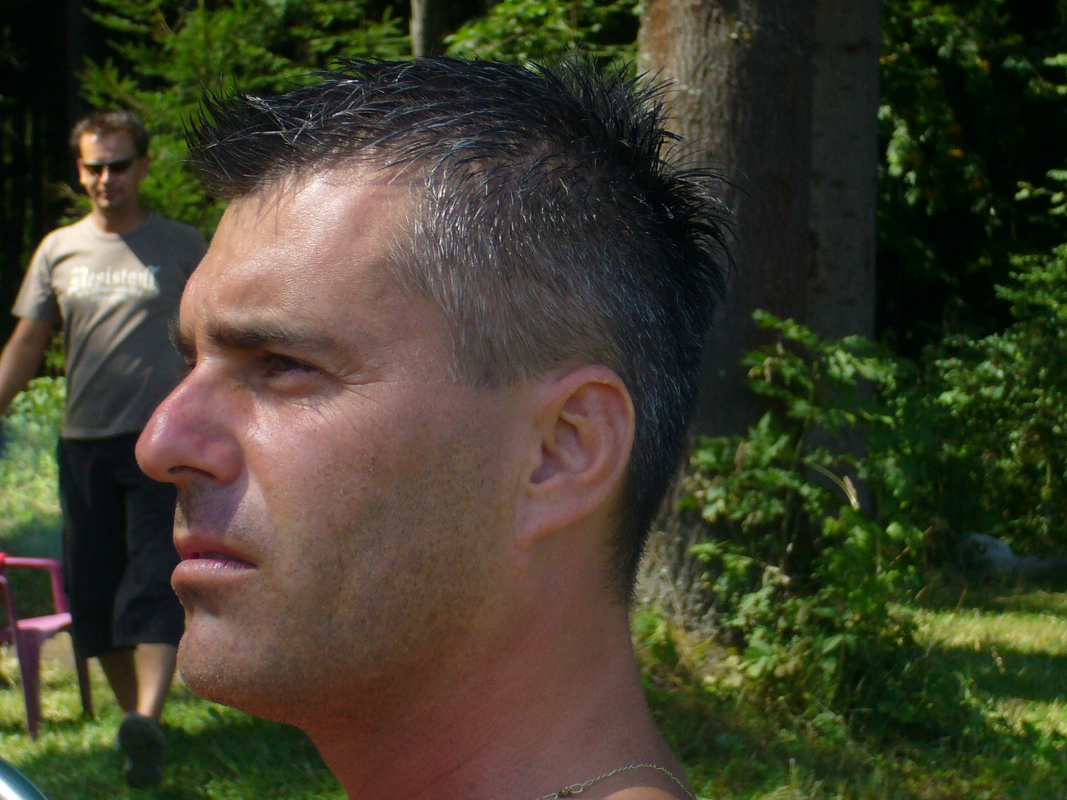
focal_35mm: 144
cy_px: 400
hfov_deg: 13.7
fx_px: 4439
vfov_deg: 10.3
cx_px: 534
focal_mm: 17.4
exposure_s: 1/320
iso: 100
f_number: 5
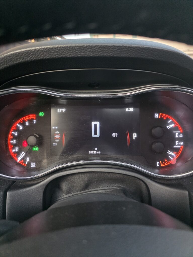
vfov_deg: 73.9
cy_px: 128
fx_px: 171
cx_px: 96
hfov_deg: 58.9
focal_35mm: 23
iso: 2000
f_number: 1.7
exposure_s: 1/120
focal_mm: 6.3
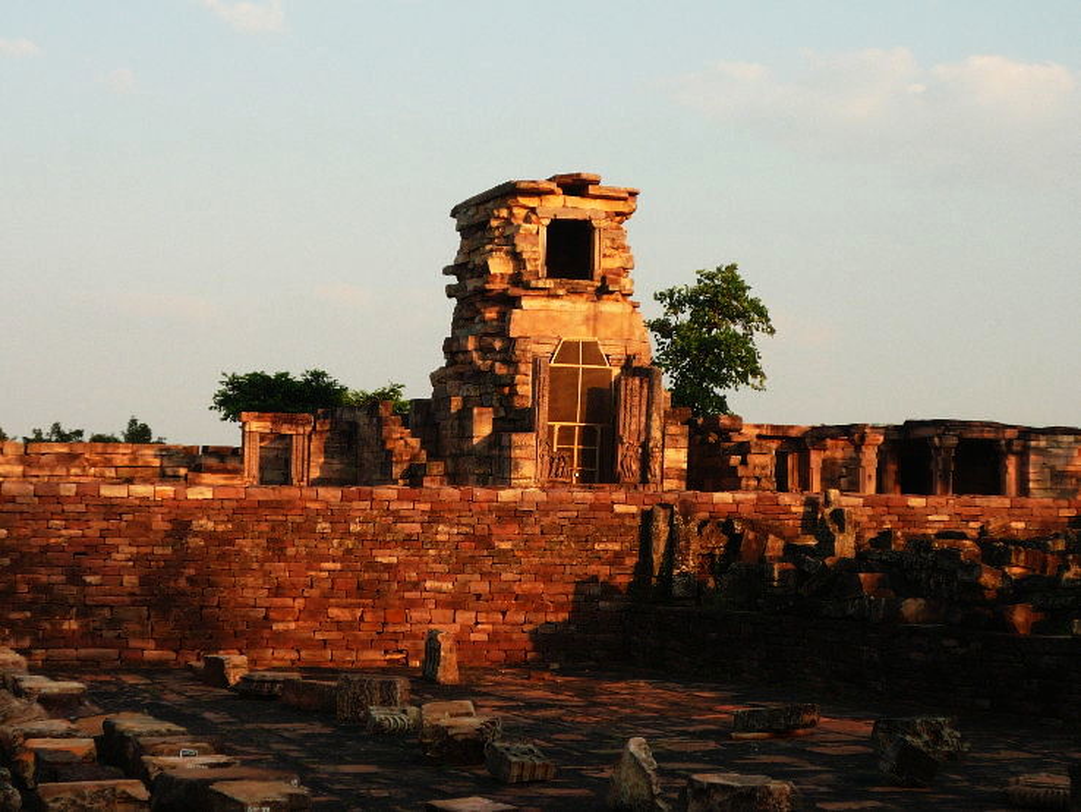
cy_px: 406
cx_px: 540
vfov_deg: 18.7
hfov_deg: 24.7
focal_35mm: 79
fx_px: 2468
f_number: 5.2
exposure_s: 1/320
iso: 100
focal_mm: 10
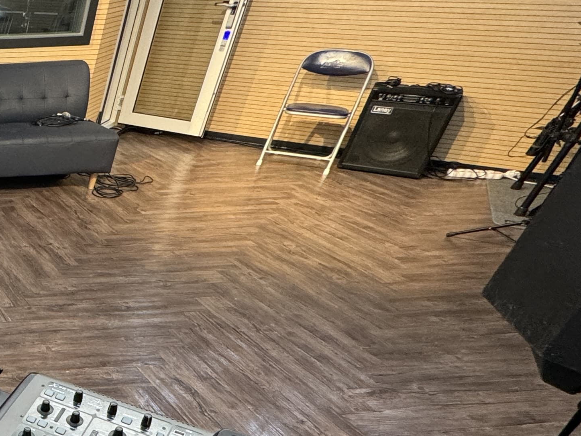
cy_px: 408
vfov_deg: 34.4
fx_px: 655
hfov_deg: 32.7
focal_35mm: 39
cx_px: -208
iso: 160
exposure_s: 1/120
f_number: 2.2
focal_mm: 2.22
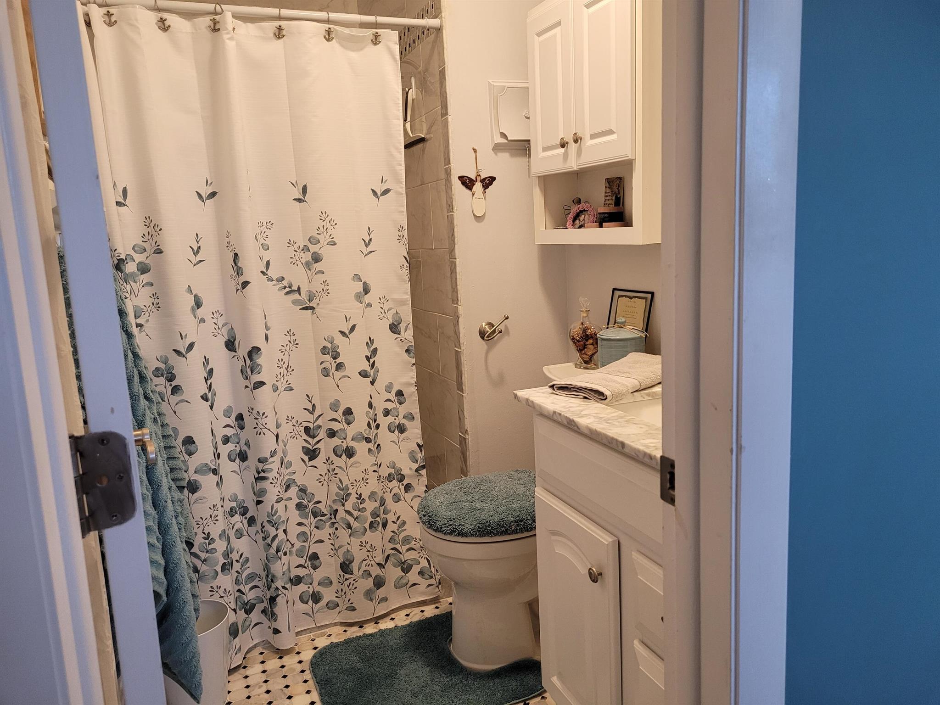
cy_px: 352
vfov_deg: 53.1
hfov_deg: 67.3
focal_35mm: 26
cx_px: 470
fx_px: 706
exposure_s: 1/120
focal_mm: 5.4
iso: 250
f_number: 1.8
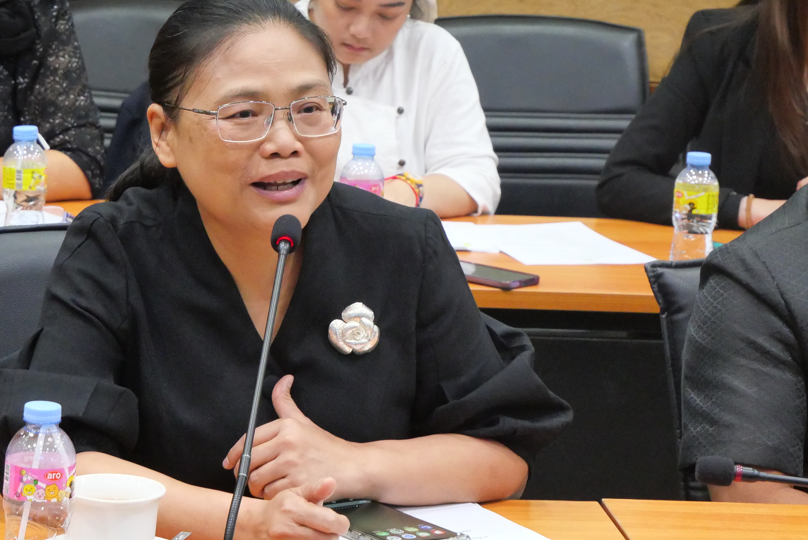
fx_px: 3301
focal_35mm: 147
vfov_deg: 9.3
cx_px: 258
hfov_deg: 13.9
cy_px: 240
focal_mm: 46
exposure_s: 1/40
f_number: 5.6
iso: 3200
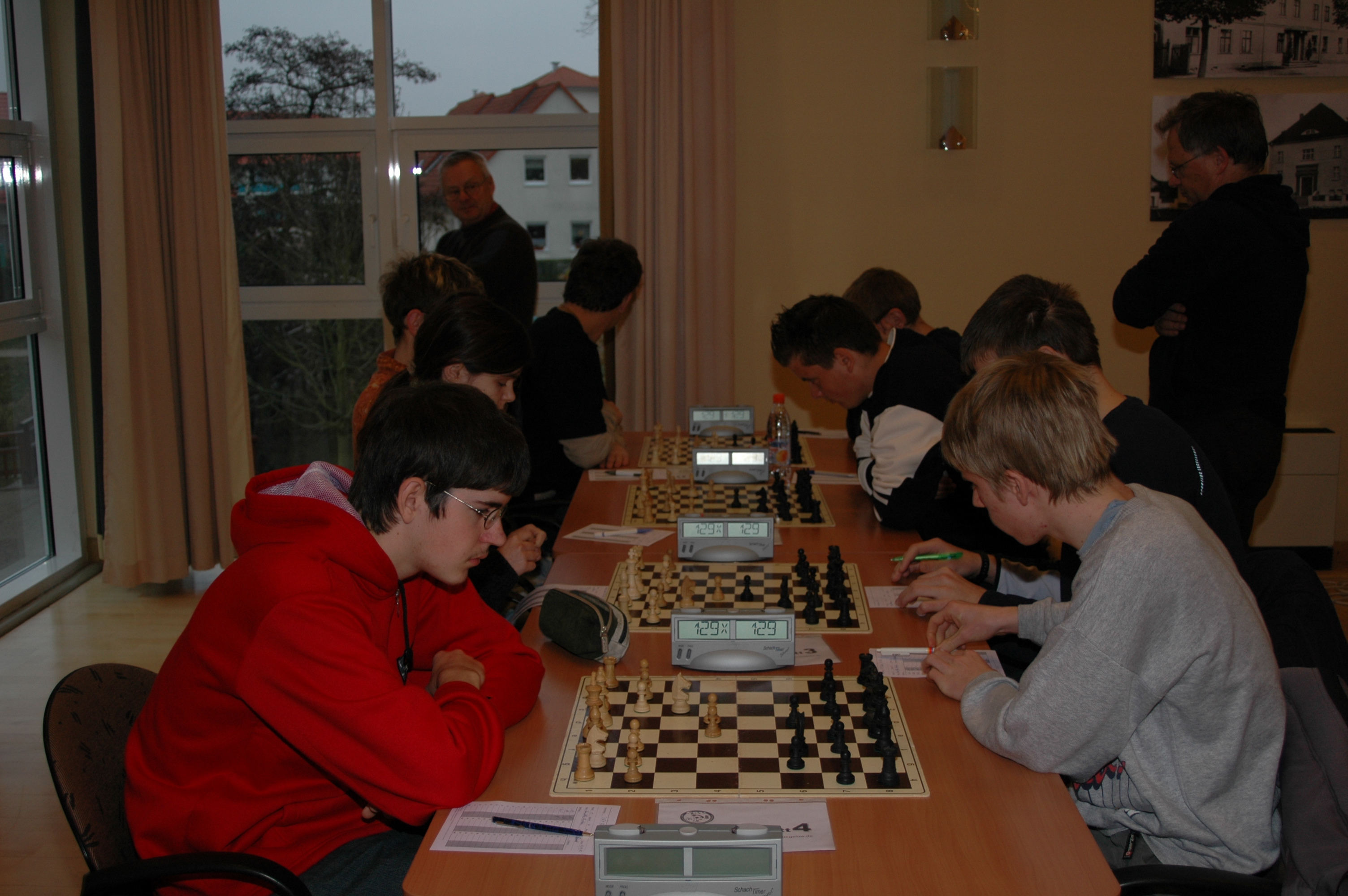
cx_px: 674
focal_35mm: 39
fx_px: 1459
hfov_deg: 49.6
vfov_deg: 34.1
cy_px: 448
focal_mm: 26
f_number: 4.2
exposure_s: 1/60
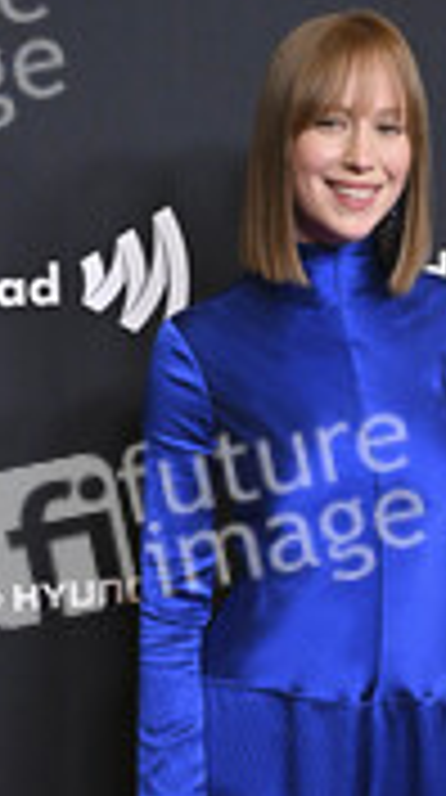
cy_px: 747
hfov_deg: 11.8
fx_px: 2154
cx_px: 324
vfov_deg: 20.5
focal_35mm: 102
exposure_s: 1/250
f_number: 5.6
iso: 4000
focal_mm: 43
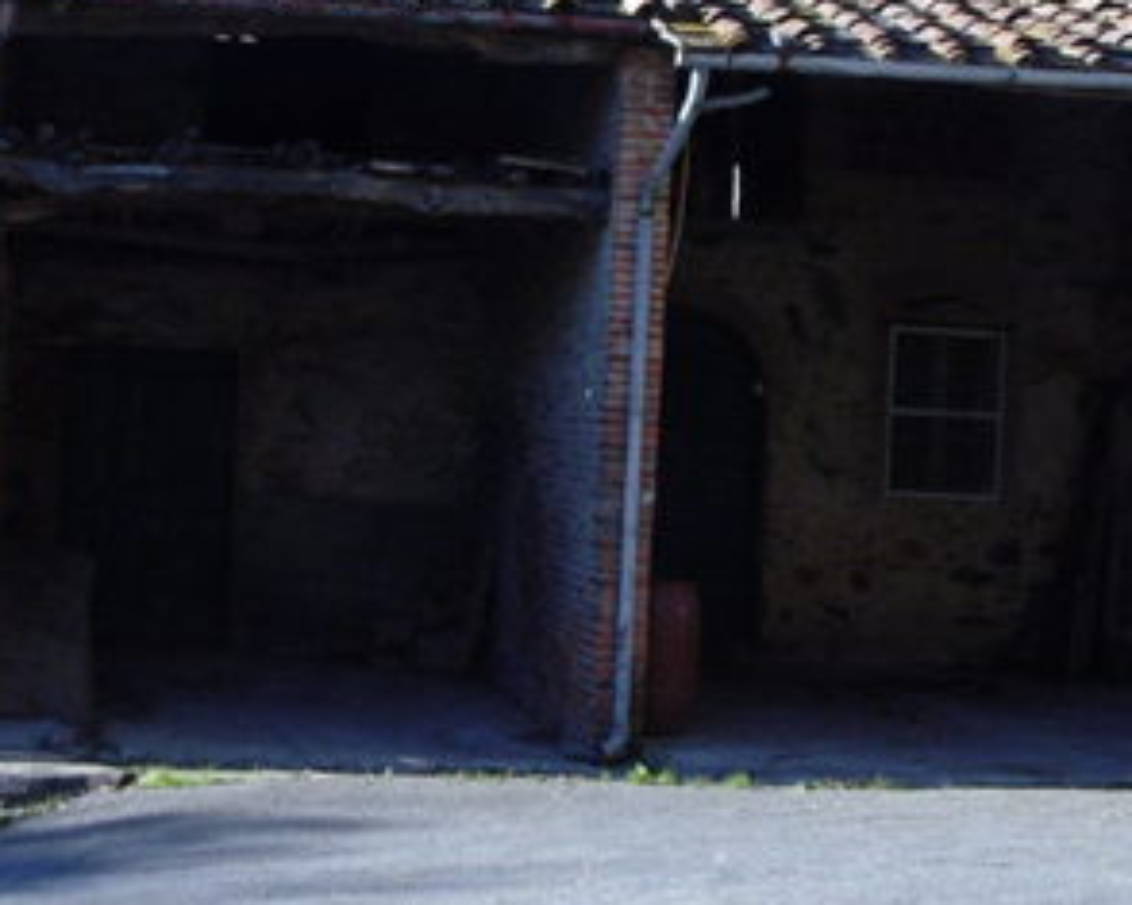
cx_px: 516
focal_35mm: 77
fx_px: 2579
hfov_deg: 24.7
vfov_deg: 19.8
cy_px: 277
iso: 100
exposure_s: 1/800
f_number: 3.2
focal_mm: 5.3
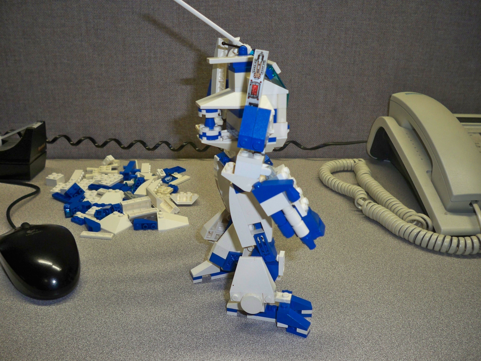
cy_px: 180
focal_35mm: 35
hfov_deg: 52.6
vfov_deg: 40.7
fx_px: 486
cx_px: 240
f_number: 3.1
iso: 200
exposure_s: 1/30
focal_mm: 6.3
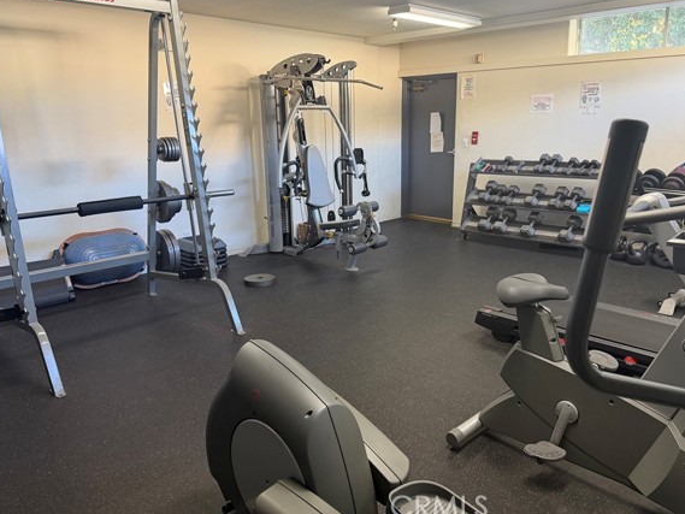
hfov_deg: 65.3
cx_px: 356
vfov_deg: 51.3
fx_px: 534
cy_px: 235
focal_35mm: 27
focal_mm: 6.76
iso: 250
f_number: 1.78
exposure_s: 1/60
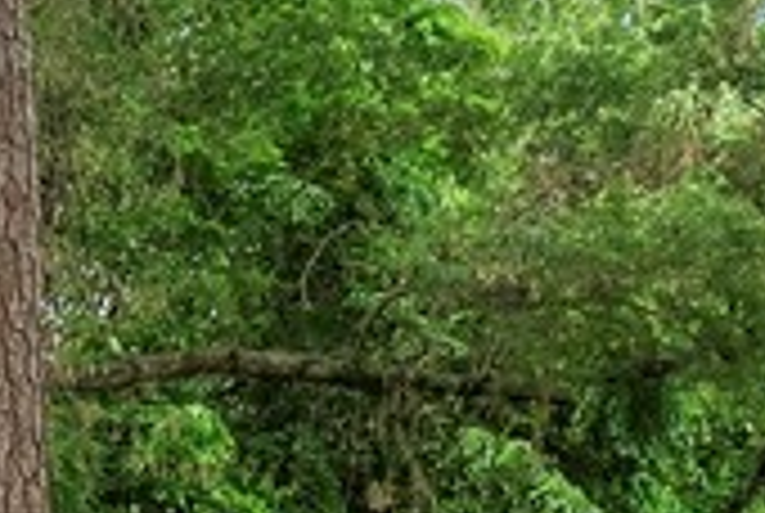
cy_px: 868
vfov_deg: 12.5
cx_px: -475
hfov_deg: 17.4
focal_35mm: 102
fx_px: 2171
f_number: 8
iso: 800
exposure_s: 1/60
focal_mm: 16
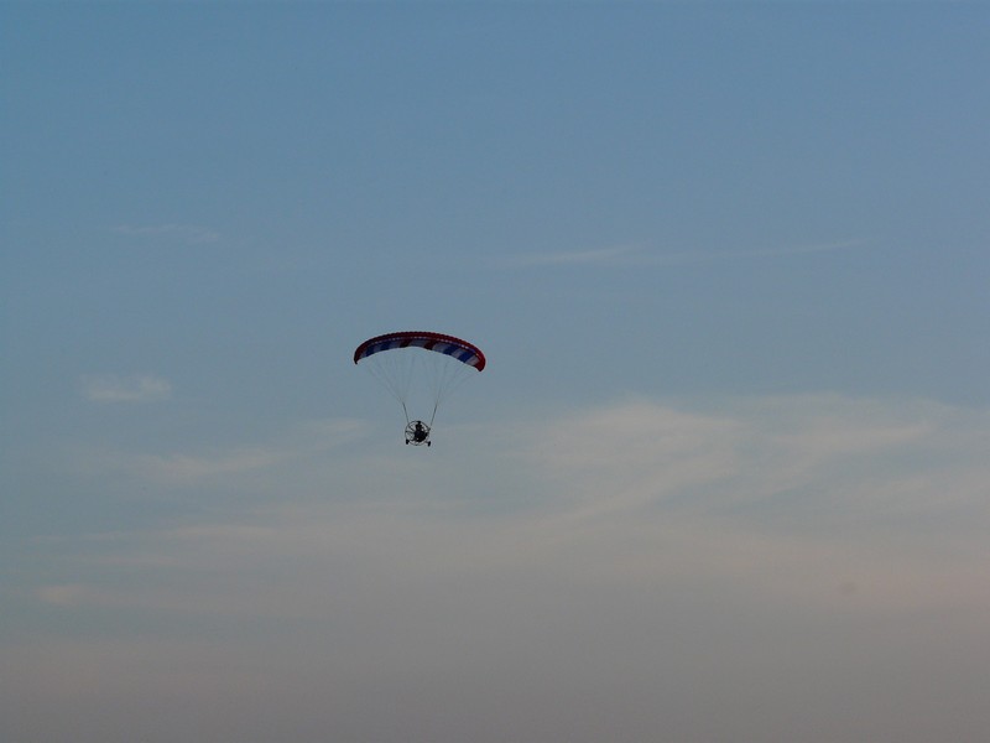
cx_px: 495
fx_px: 4490
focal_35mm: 157
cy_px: 372
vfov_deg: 9.5
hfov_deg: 12.6
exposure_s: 1/320
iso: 100
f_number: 5.6
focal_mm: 25.9
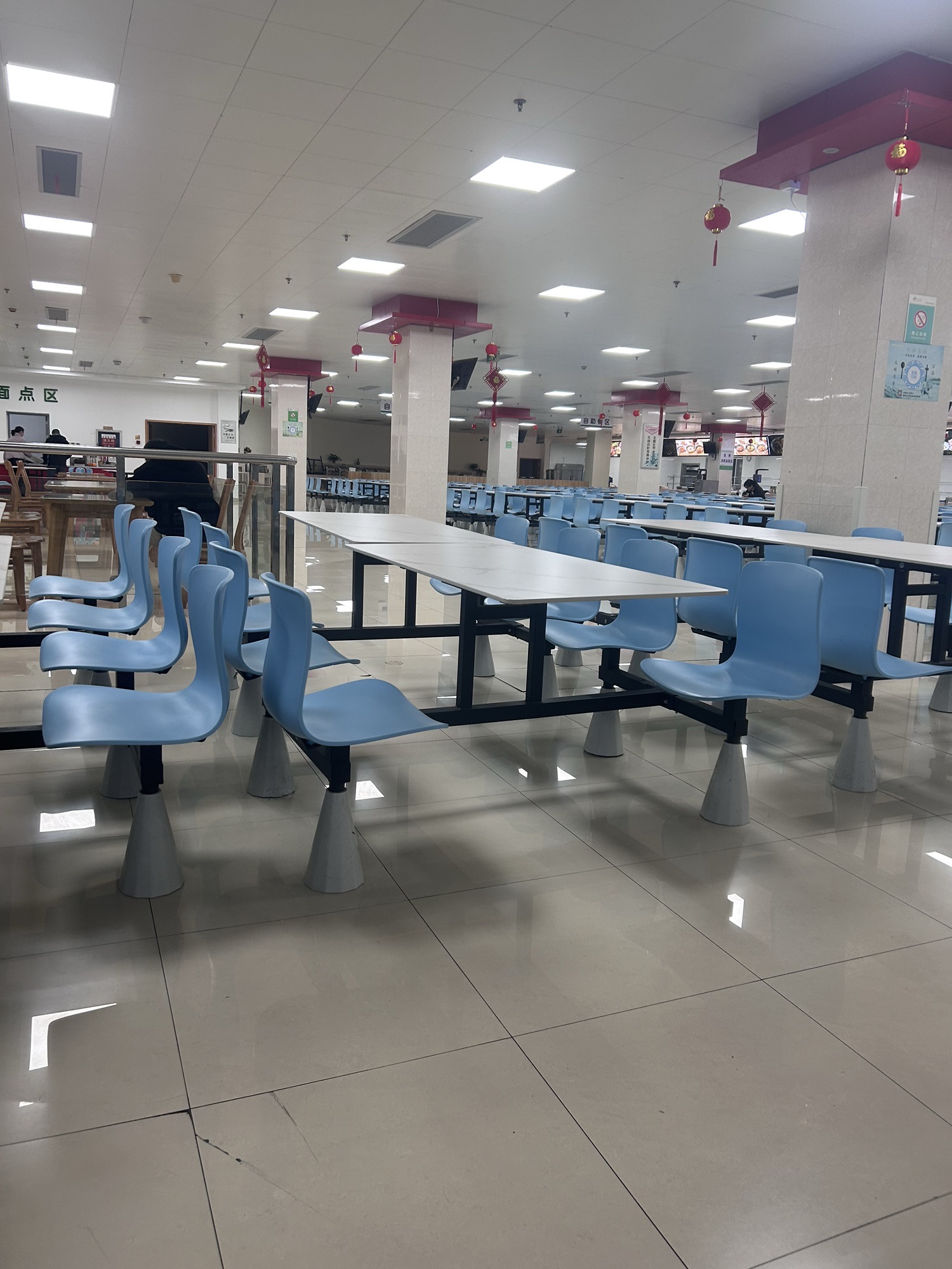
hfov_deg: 53.1
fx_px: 953
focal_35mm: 26
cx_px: 476
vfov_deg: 67.3
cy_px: 634
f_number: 1.5
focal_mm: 5.7
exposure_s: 1/100
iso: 64
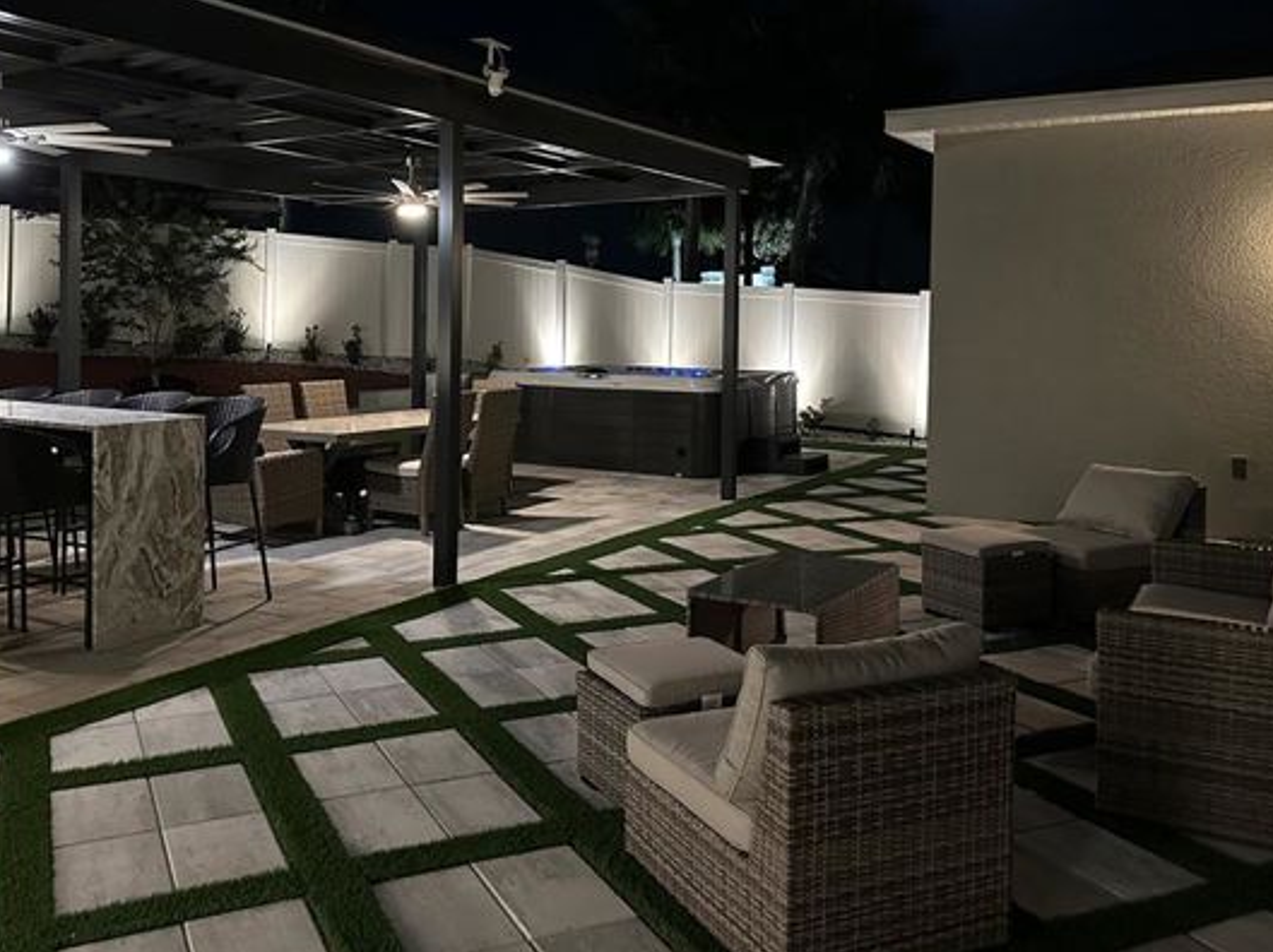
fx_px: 1176
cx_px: 596
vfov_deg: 43.6
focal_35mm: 32
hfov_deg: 56.8
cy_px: 339
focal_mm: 6.86
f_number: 1.78
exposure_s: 1/30
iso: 800
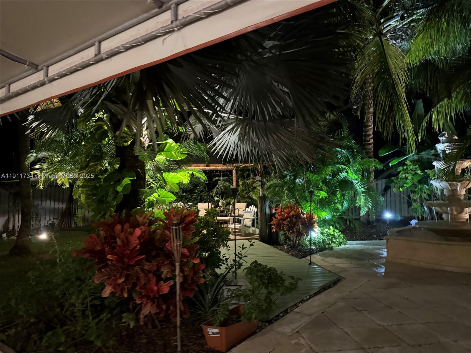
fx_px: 327
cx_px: 236
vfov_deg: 56.8
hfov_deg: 71.6
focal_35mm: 24
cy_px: 176
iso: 1600
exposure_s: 1/24
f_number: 1.78
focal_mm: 6.76
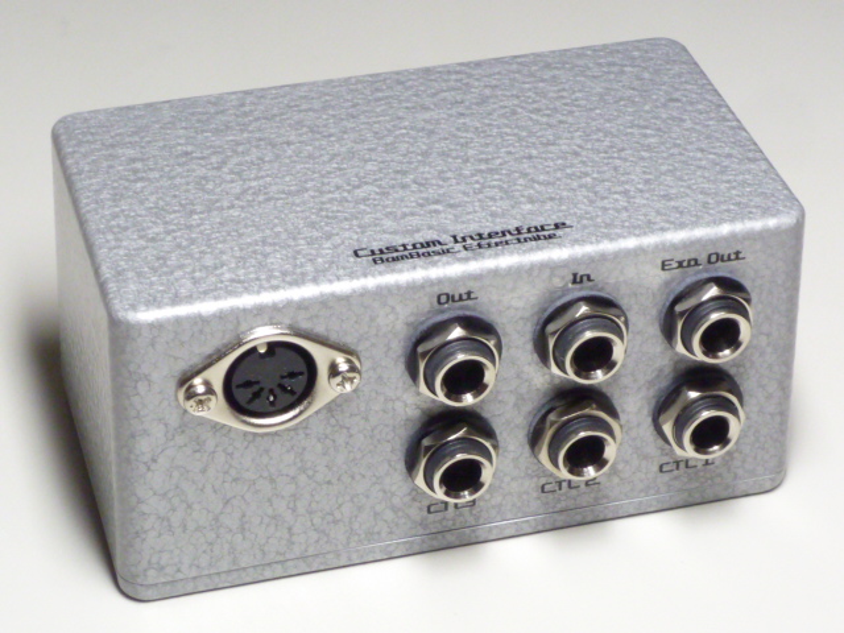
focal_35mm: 109
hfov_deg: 18.0
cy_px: 316
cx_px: 422
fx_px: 2658
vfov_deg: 13.6
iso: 320
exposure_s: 1/50
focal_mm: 9.9
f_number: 4.5
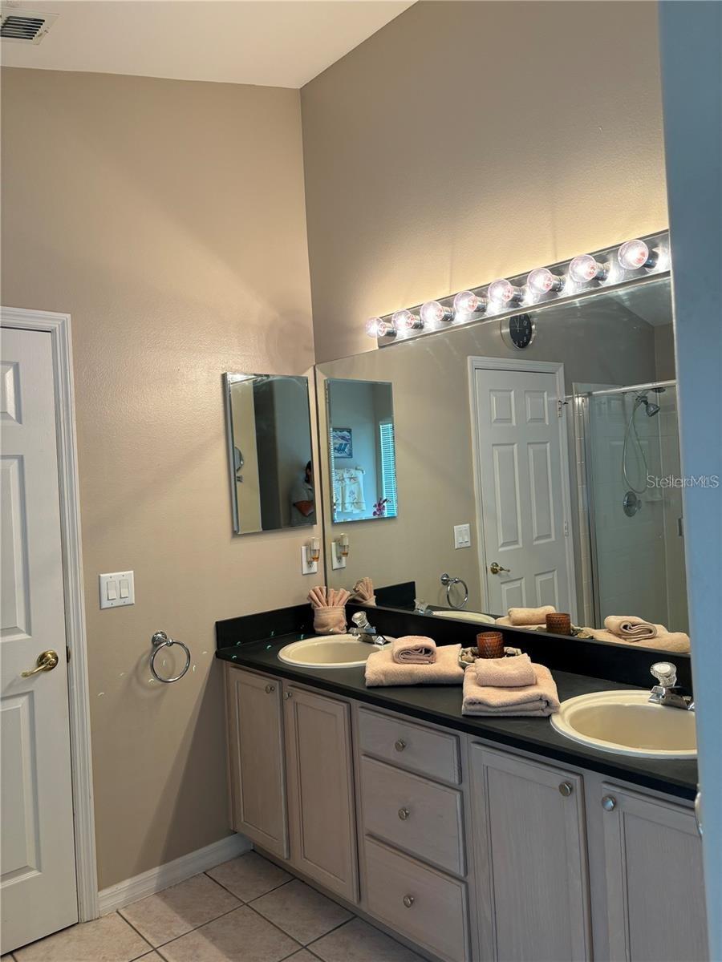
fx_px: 723
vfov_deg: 67.3
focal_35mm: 26
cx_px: 361
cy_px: 481
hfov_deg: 53.1
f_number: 1.6
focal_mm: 5.96
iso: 80
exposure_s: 1/60
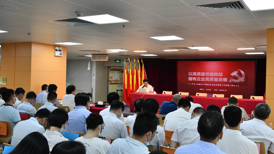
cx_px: 136
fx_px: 276
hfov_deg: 52.8
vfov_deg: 31.2
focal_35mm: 38
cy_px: 73
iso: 1600
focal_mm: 24
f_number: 9
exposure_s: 1/80
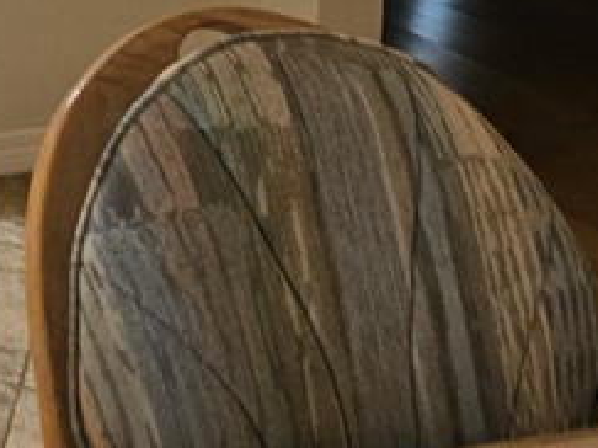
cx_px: -468
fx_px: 1675
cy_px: -438
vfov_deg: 13.2
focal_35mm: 97
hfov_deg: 16.9
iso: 250
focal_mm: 5.4
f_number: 1.8
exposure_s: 1/120
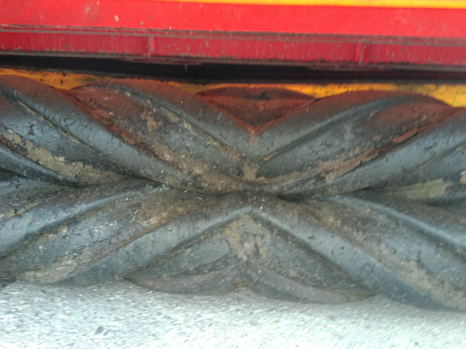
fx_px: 350
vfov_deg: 53.1
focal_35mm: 26
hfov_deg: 67.3
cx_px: 233
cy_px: 174
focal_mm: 3
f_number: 2
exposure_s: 1/15
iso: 569
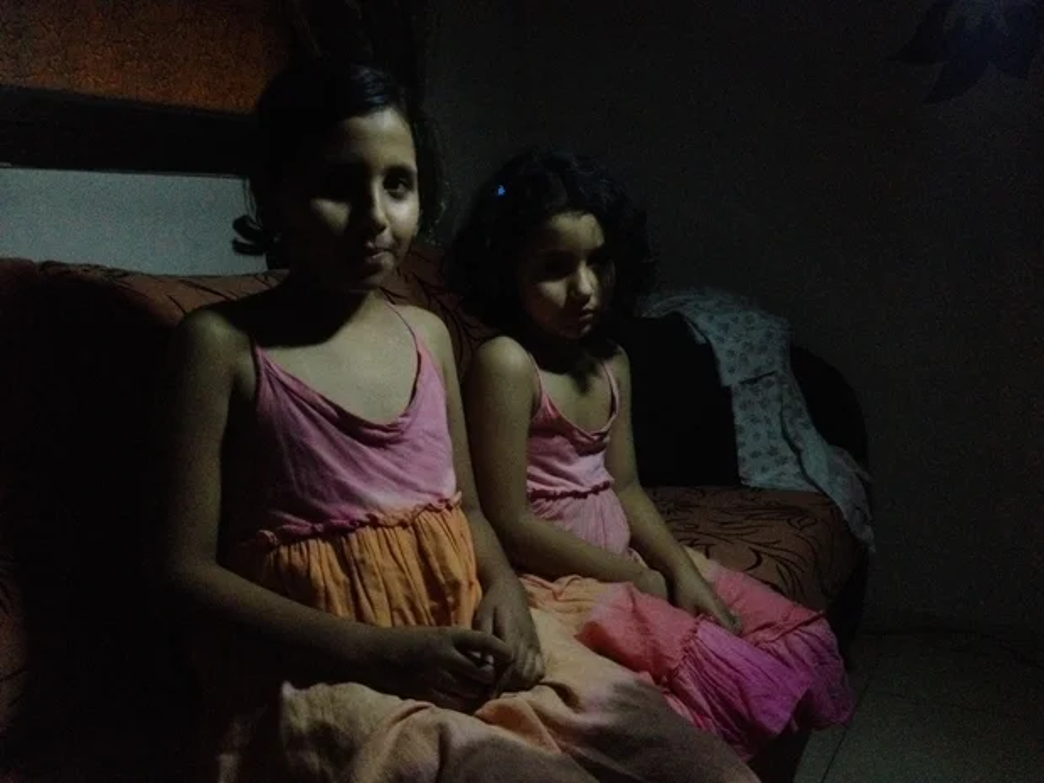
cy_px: 392
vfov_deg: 40.7
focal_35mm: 35
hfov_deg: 52.6
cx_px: 522
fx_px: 1056
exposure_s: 1/15
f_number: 2.4
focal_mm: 4.28
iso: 800
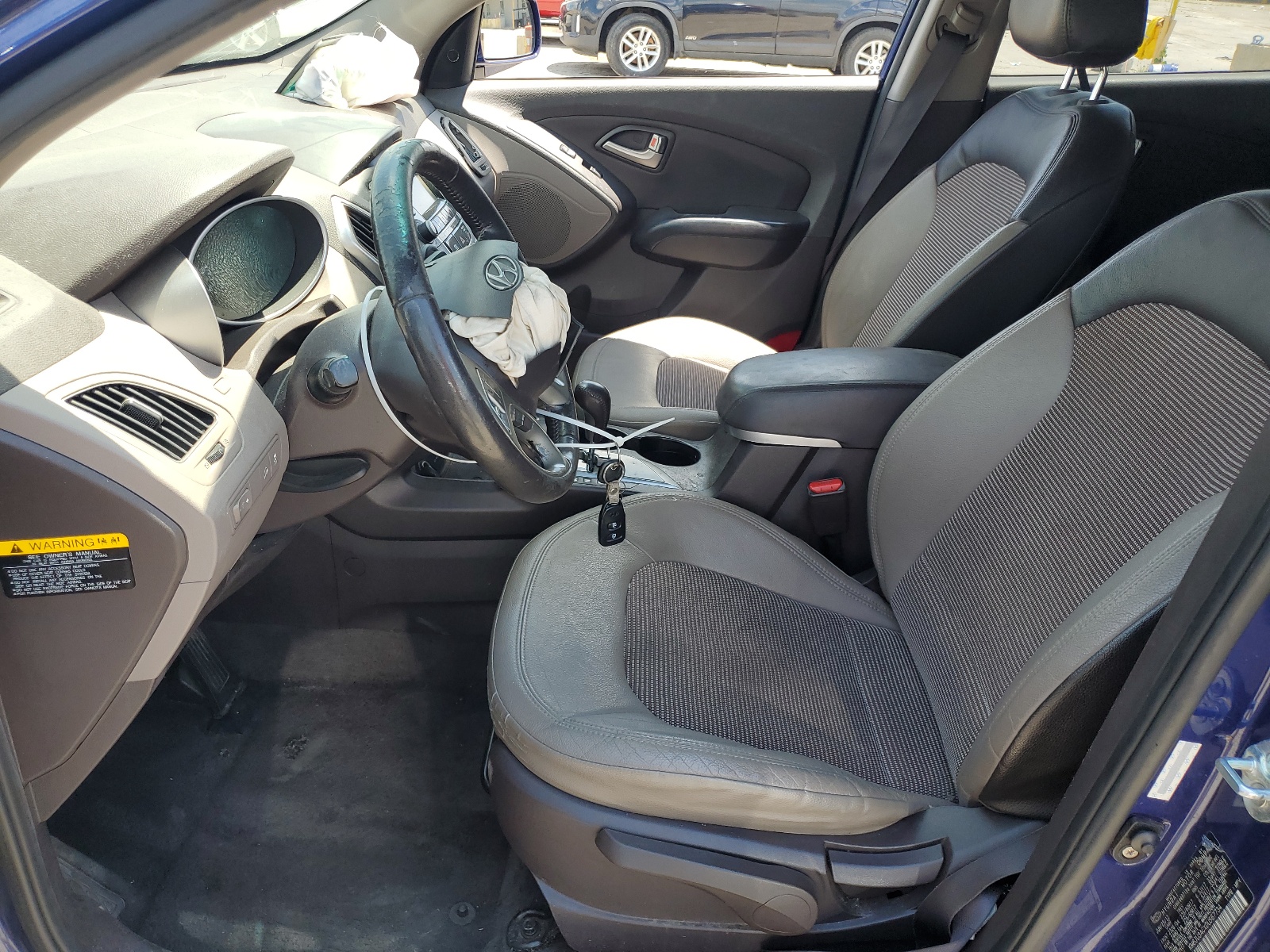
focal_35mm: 26
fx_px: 954
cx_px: 635
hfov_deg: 67.3
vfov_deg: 53.1
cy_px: 476
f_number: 1.5
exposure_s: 1/476
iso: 50
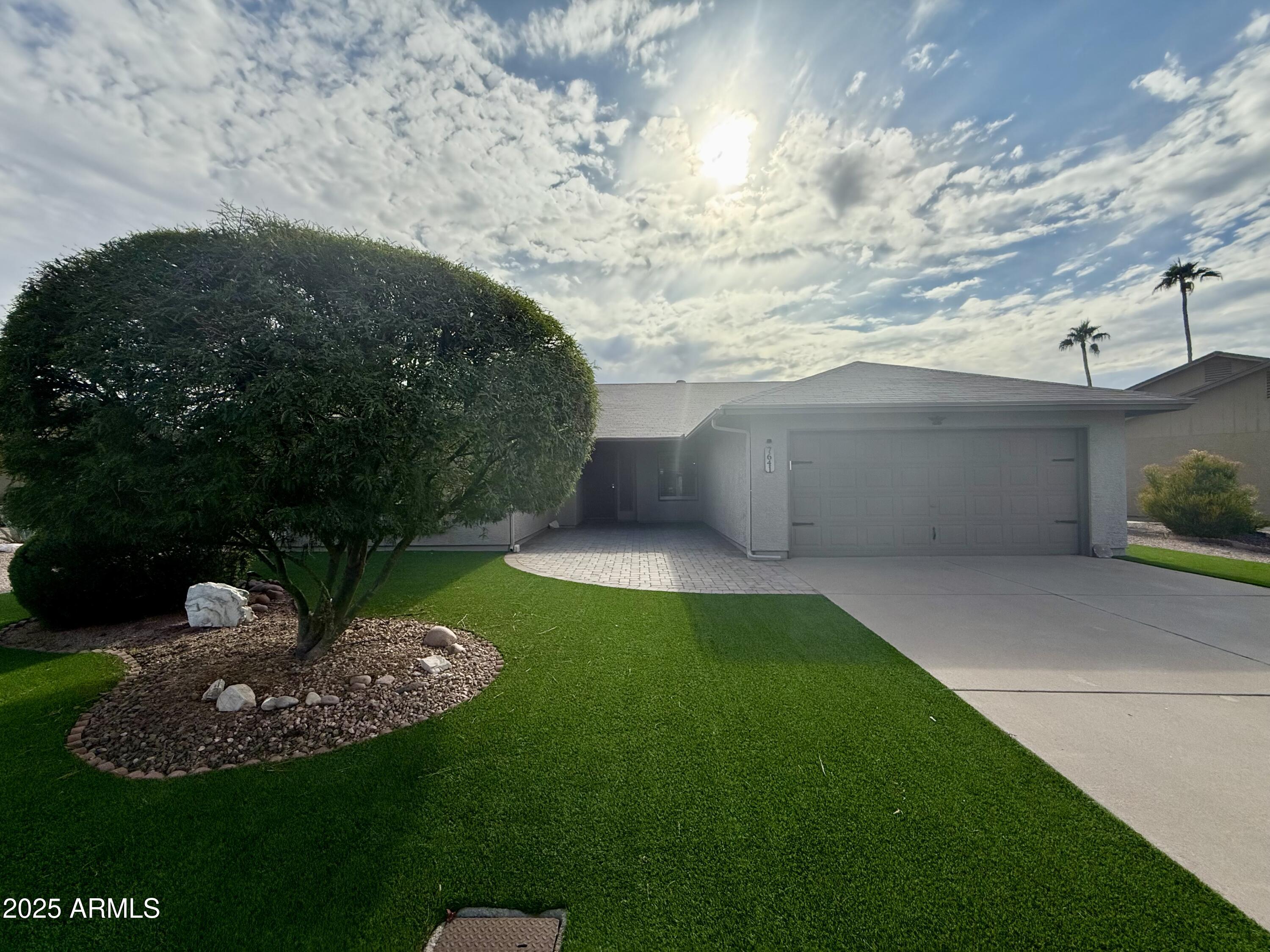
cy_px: 476
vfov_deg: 85.7
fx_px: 514
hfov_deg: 102.1
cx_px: 635
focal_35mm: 14
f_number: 2.2
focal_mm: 2.22
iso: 80
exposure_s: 1/4425
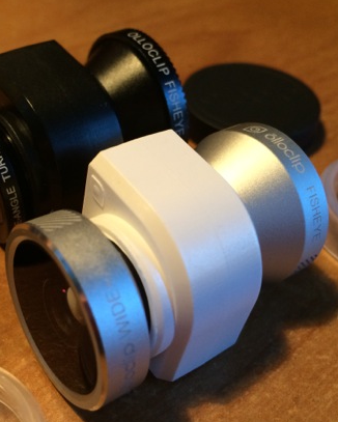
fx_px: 575
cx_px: 132
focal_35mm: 46
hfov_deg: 32.6
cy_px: 220
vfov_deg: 40.3
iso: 200
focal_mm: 4.12
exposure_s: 1/33
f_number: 2.2
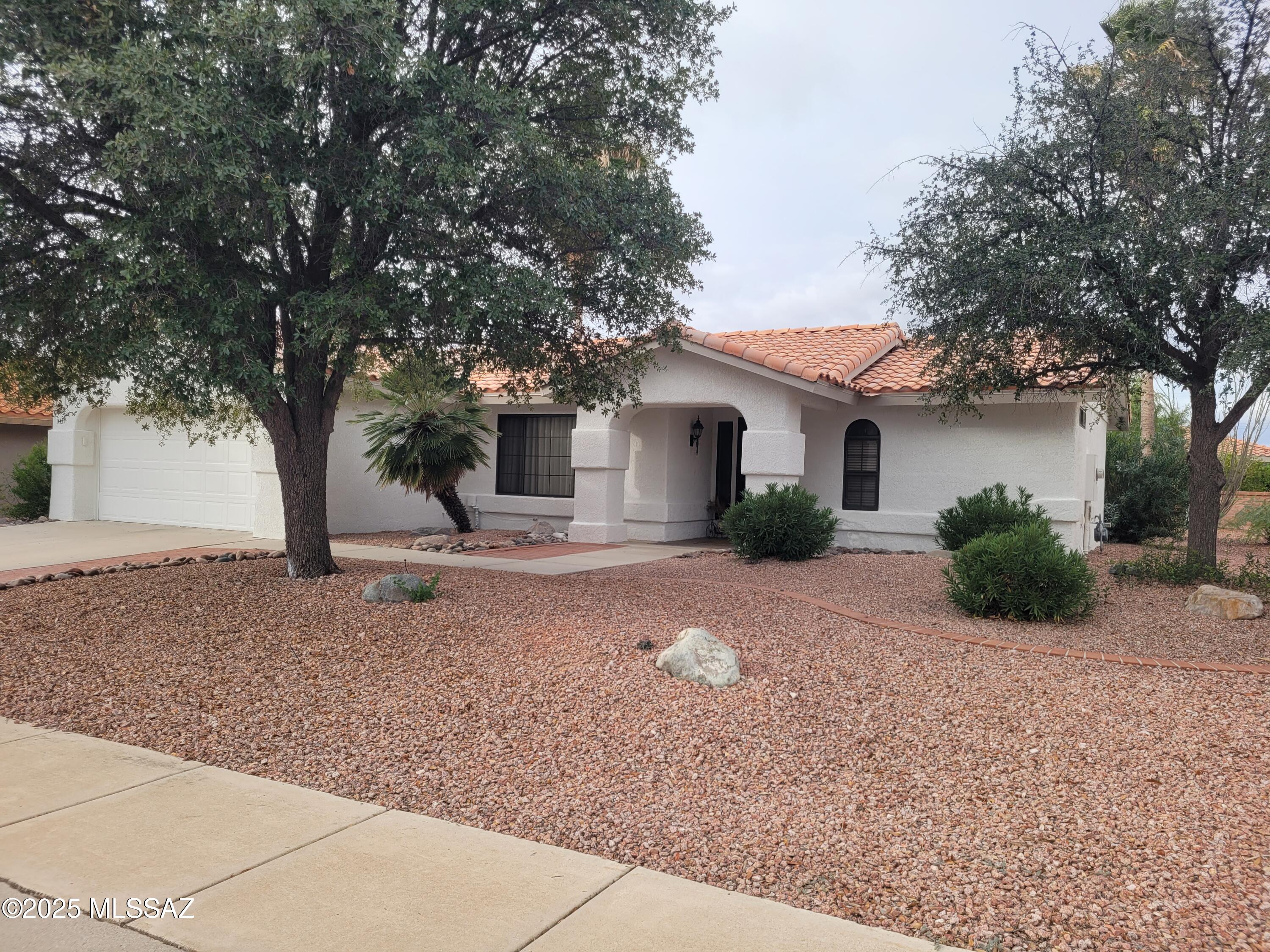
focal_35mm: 26
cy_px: 476
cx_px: 635
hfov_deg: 67.3
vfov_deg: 53.1
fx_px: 954
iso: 40
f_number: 1.8
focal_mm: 5.4
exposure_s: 1/919
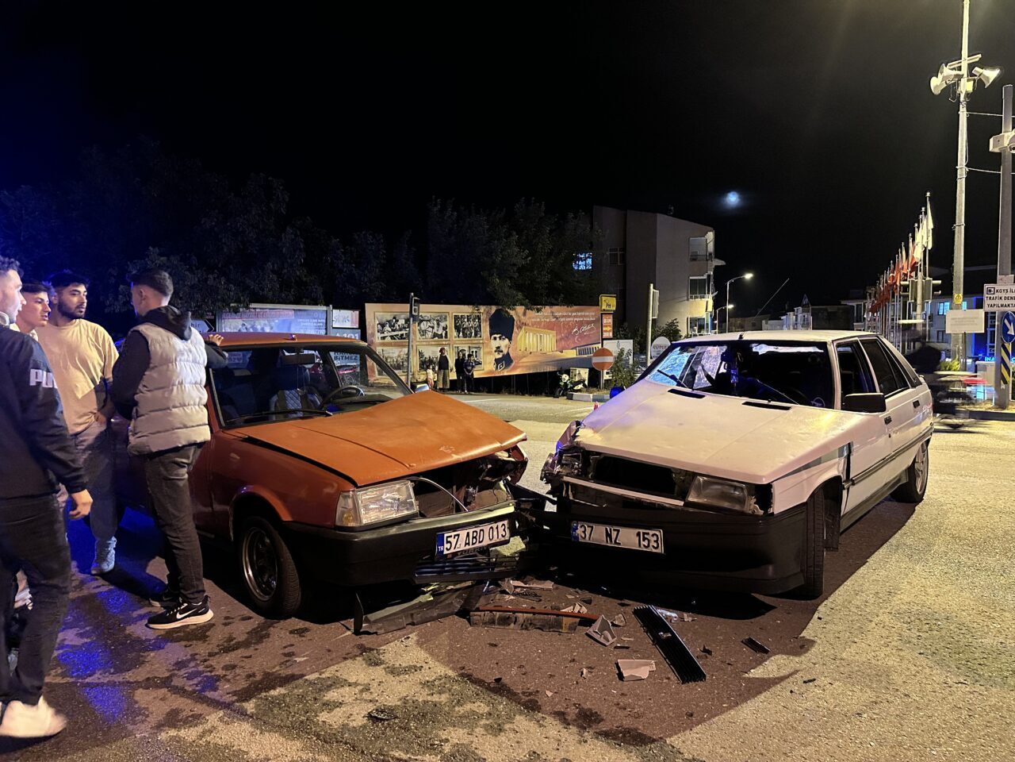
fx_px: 704
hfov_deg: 71.6
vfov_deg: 56.8
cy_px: 381
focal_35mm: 24
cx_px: 508
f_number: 1.78
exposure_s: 1/25
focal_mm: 6.86
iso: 1000
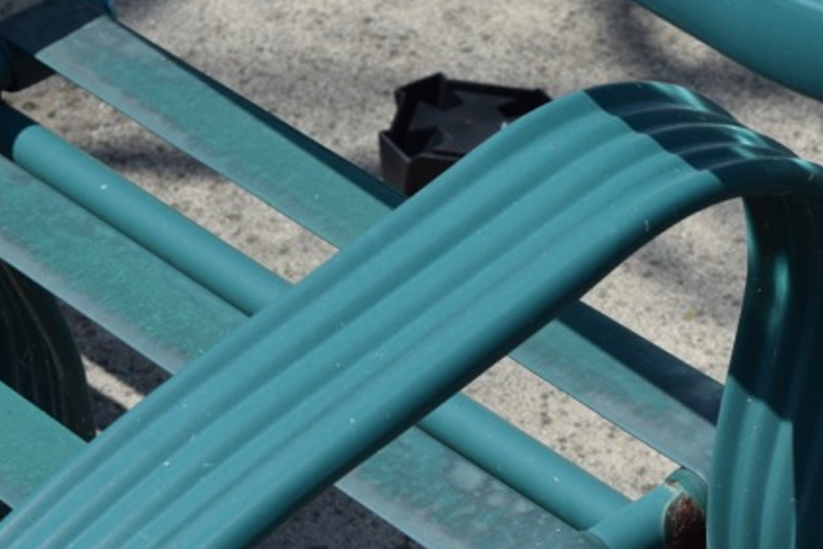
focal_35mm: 195
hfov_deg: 10.5
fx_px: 4462
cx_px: 648
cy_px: 573
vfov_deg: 7.0
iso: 200
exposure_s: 1/400
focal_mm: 55
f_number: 10
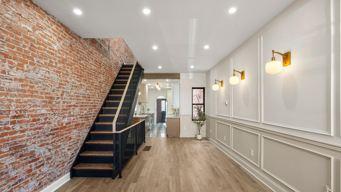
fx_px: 154
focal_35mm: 17
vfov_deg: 63.5
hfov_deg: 95.9
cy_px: 112
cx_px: 169
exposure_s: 1/10
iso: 800
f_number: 10
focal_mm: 16
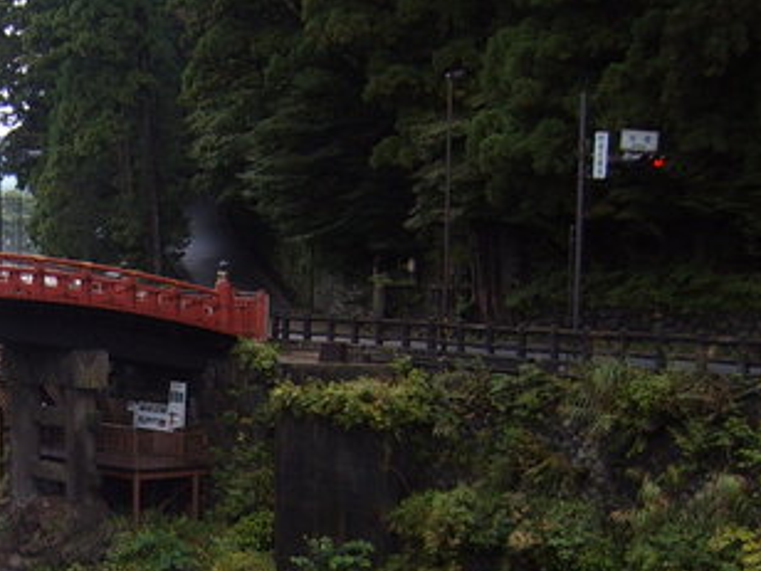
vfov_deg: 18.8
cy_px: 531
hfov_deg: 24.1
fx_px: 1693
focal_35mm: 77
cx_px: -22
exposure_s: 1/90
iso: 63
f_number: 2.9
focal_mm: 6.2
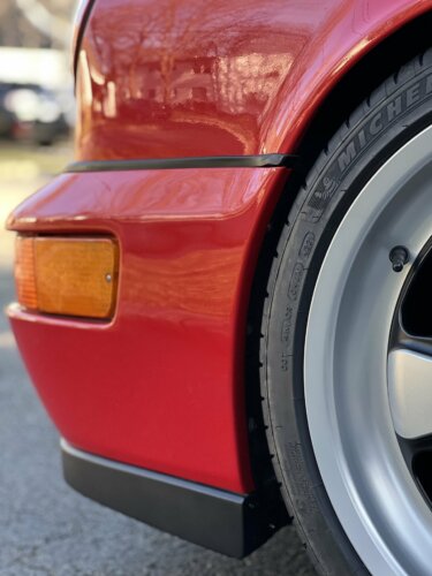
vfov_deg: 25.3
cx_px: 216
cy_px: 288
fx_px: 1281
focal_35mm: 77
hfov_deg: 19.1
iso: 160
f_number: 2.8
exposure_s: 1/121
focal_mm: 9
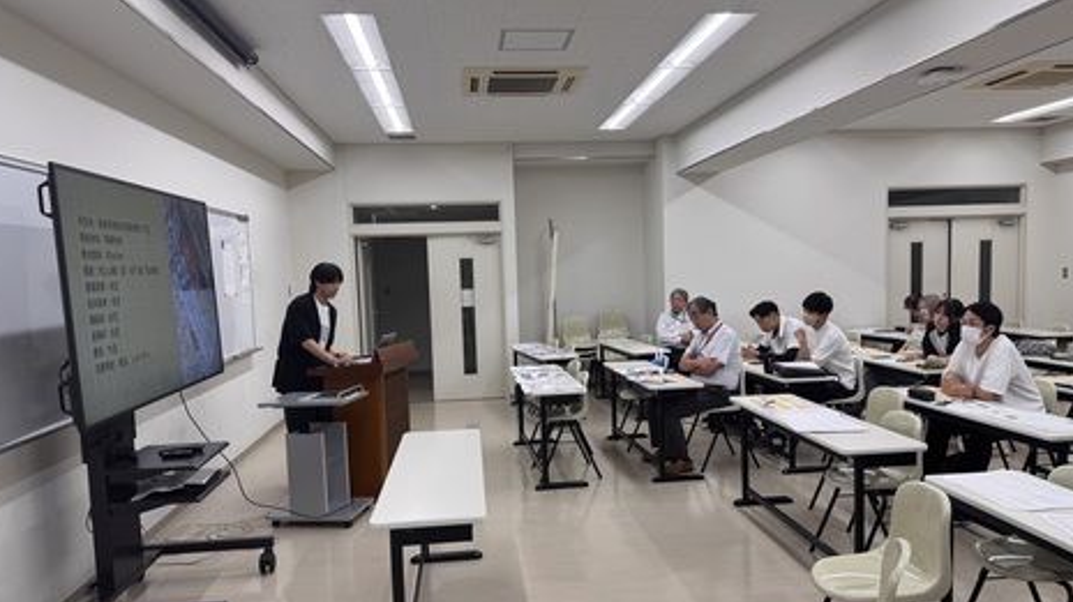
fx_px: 768
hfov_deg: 69.9
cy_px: 337
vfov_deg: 42.8
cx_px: 538
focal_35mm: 27
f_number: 1.78
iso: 50
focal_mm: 6.76
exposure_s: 1/120
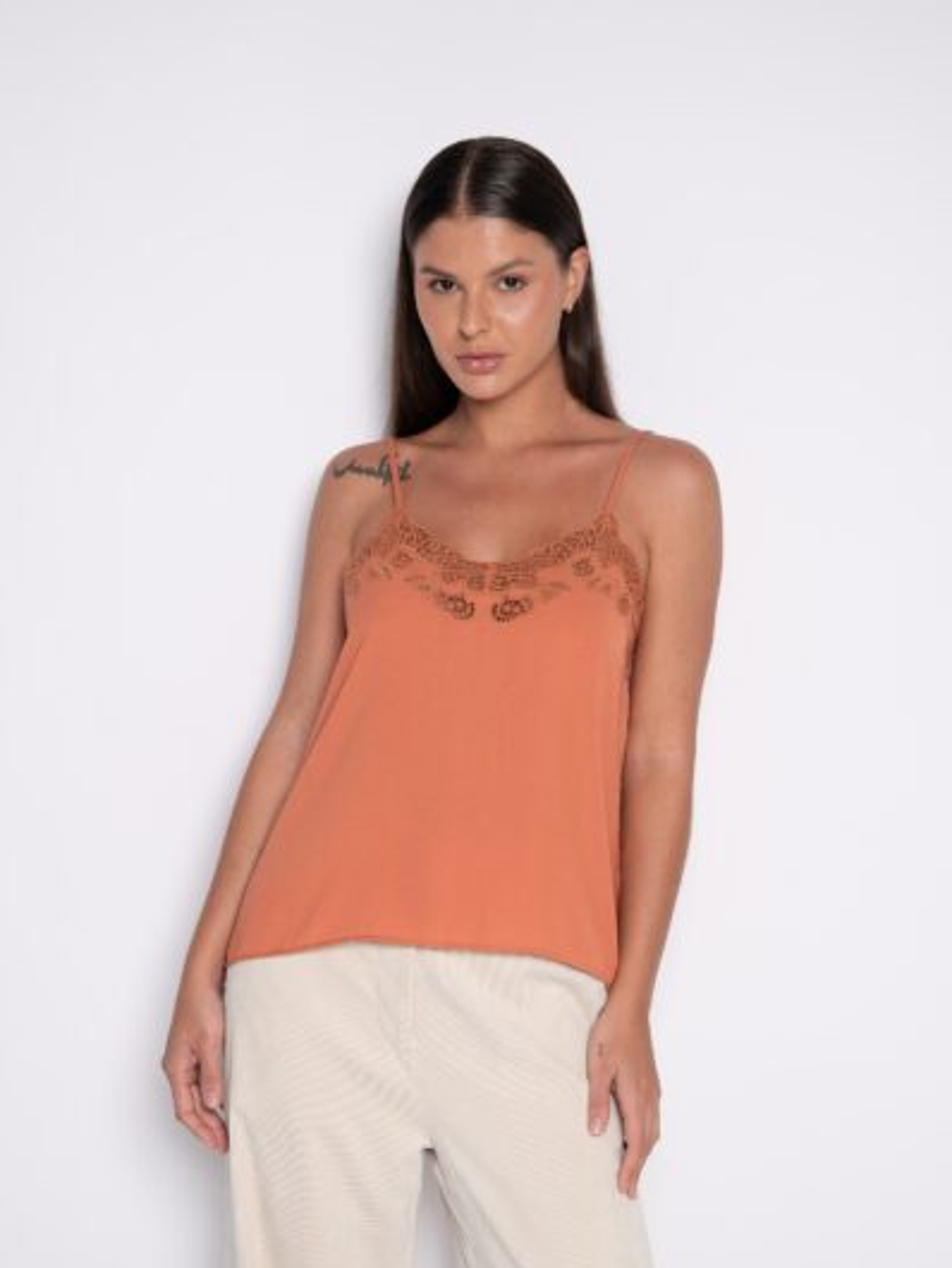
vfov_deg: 38.8
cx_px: 476
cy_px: 707
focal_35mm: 49
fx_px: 1795
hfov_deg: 29.7
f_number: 5.6
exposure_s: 1/160
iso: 200
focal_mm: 45
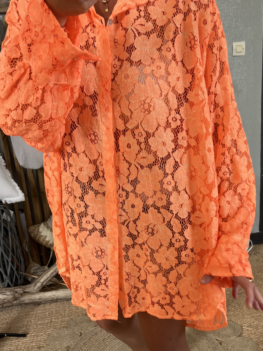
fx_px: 263
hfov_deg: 53.1
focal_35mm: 26
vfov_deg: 67.3
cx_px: 132
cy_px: 176
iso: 100
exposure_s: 1/121
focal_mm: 5.7
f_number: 1.5
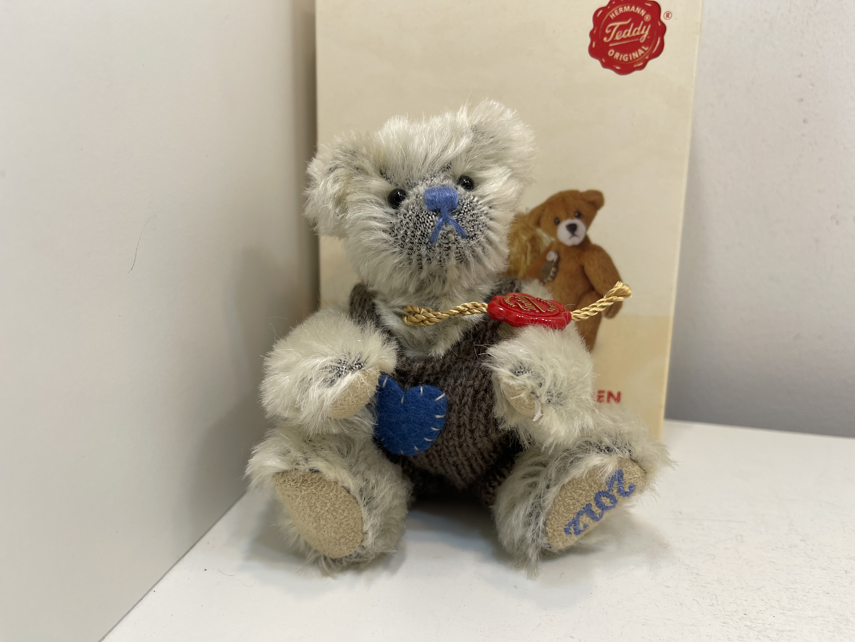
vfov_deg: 54.9
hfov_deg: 69.4
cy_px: 321
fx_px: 617
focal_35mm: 25
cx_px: 428
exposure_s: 1/212
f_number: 1.6
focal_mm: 5.1
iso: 32
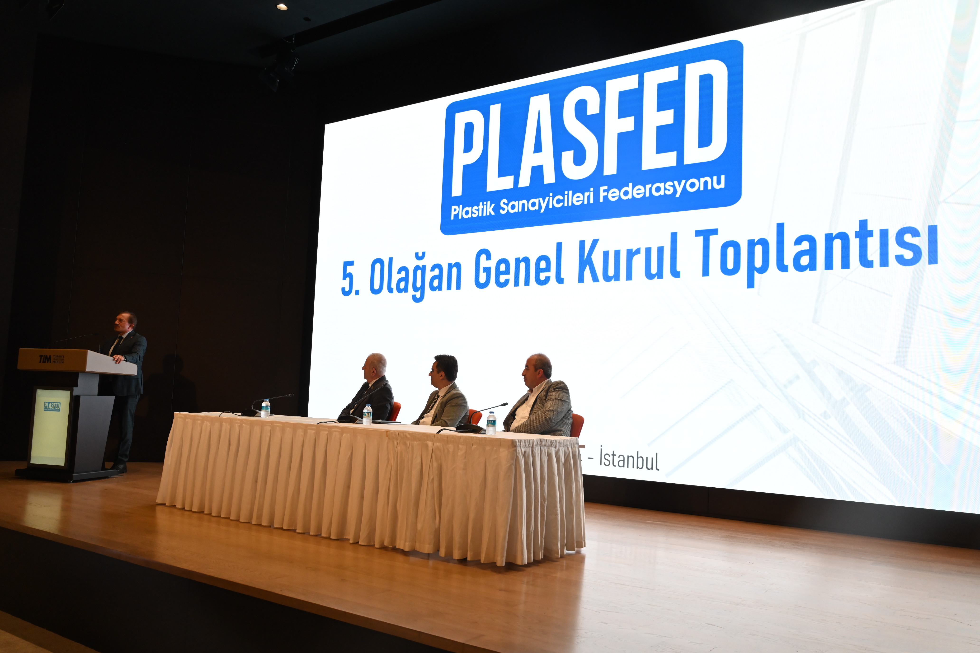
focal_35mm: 29
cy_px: 326
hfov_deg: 63.7
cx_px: 490
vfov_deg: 45.0
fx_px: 789
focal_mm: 29
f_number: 6.3
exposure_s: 1/100
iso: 1250
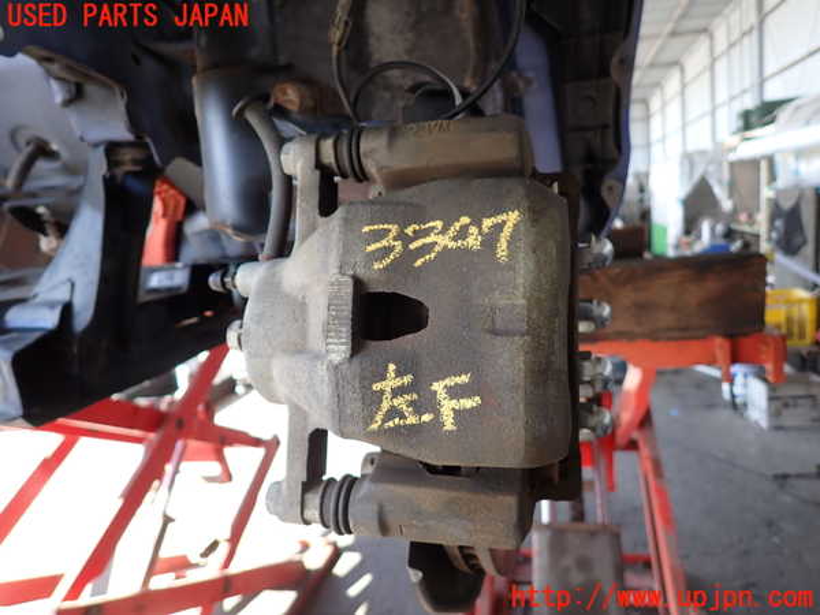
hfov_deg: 69.4
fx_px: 592
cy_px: 308
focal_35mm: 25
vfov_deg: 54.9
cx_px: 410
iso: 125
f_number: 2
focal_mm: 4.5
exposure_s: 1/125
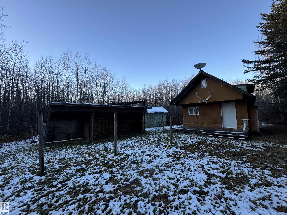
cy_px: 108
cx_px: 144
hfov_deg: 102.1
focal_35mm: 14
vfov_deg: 85.7
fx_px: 116
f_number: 2.2
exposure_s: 1/281
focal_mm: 2.22
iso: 40
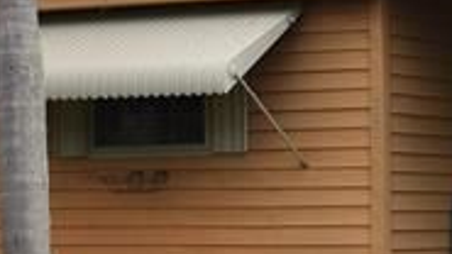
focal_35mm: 190
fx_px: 2277
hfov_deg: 11.2
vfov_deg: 6.4
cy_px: 197
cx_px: 518
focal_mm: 28
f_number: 7.1
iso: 100
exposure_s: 1/200
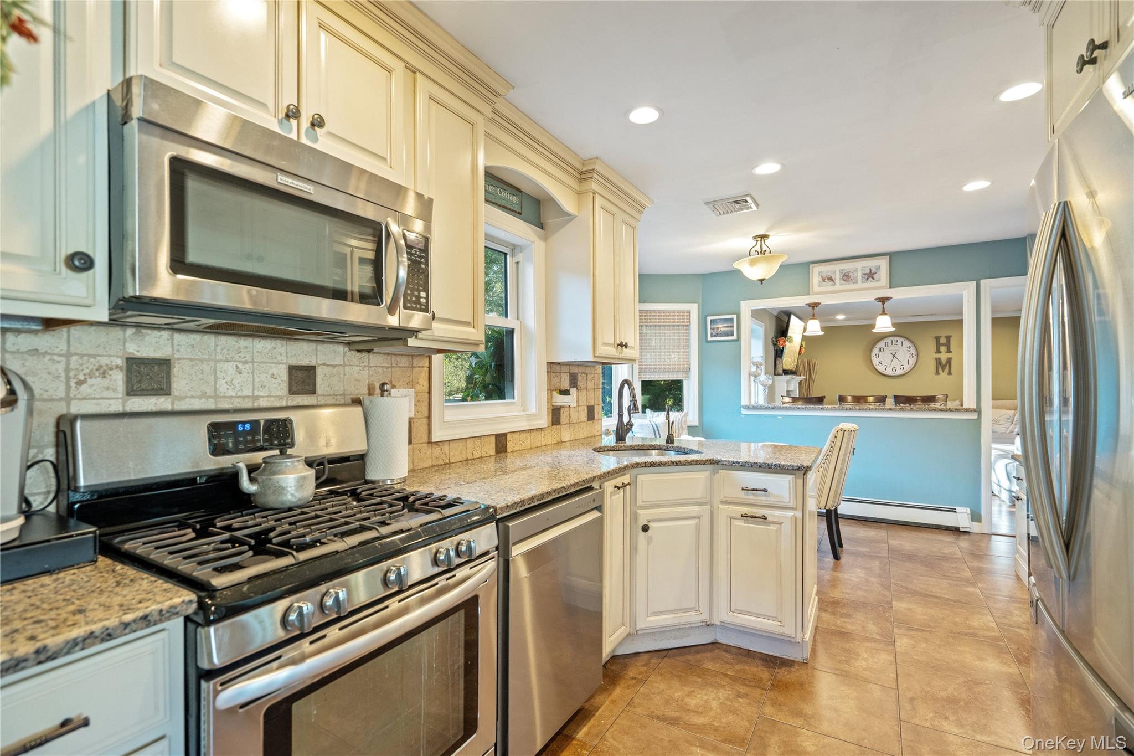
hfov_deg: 96.7
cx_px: 567
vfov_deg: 73.7
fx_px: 504
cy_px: 378
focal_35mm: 16
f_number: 5
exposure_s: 1/10
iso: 1000
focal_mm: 16
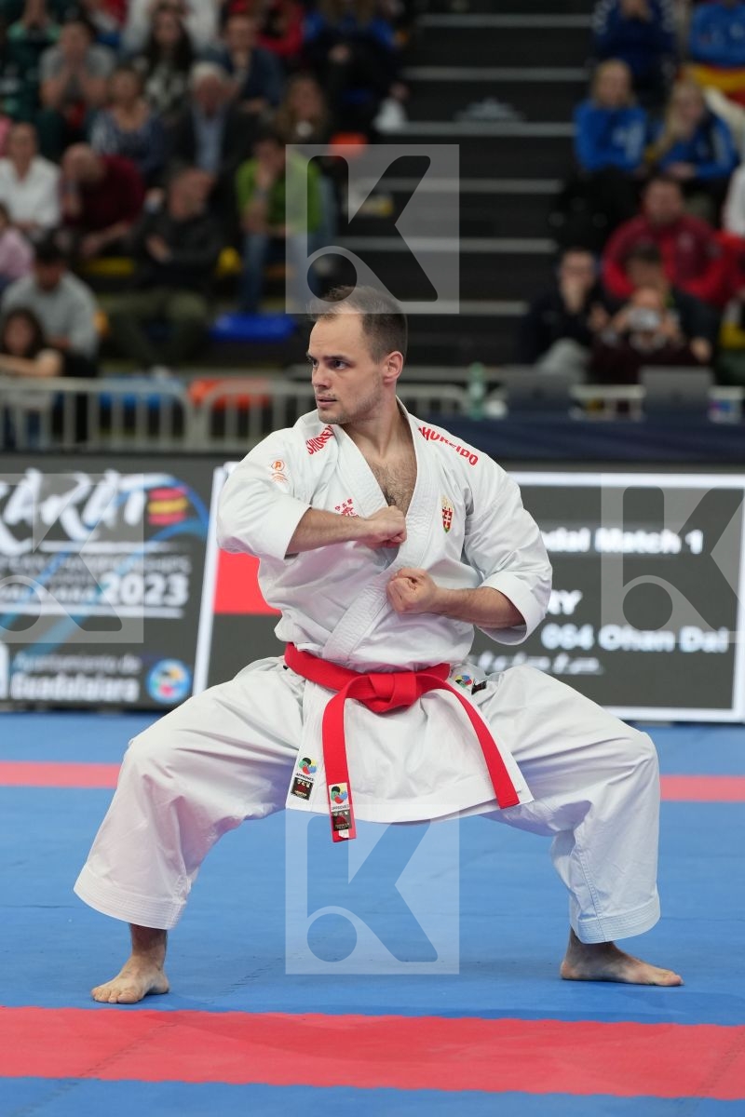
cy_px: 558
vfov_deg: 11.0
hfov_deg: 7.3
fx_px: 5804
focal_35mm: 187
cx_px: 372
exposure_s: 1/500
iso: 1000
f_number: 2.8
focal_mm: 125
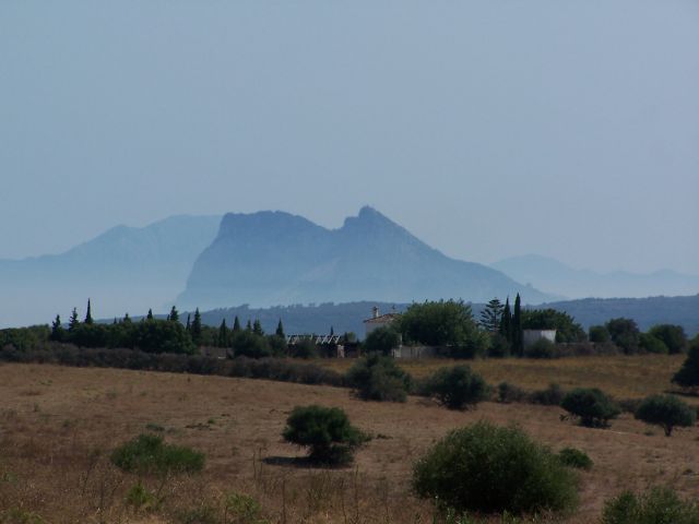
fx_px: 5412
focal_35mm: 268
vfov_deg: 5.5
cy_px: 262
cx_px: 350
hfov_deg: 7.4
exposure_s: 1/750
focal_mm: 44.4
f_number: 7.1
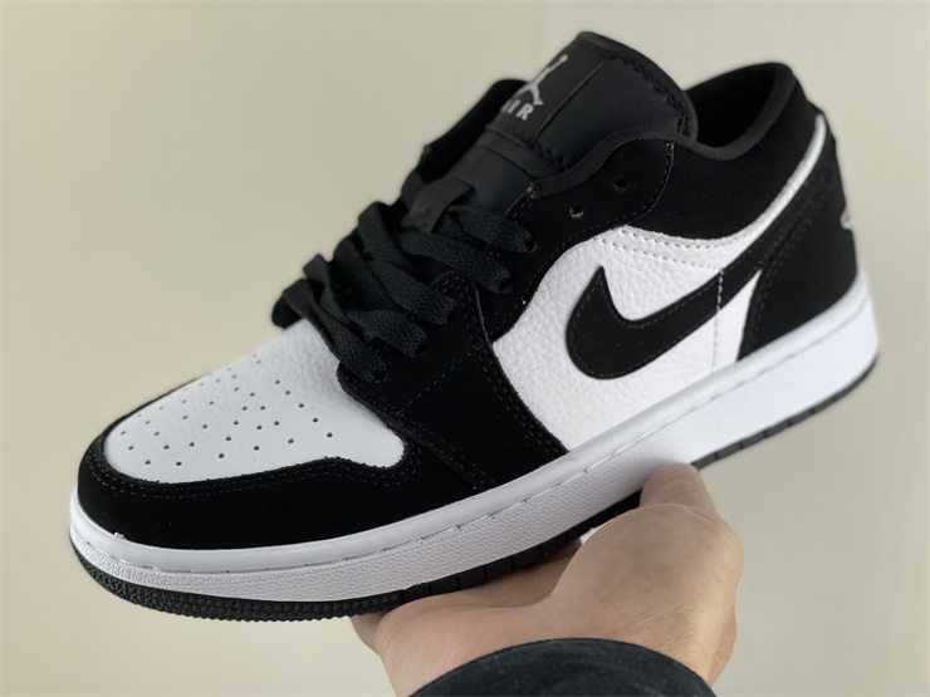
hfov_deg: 30.3
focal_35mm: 64
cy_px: 348
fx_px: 1719
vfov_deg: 22.9
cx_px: 465
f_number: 2.2
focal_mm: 7.5
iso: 100
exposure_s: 1/100
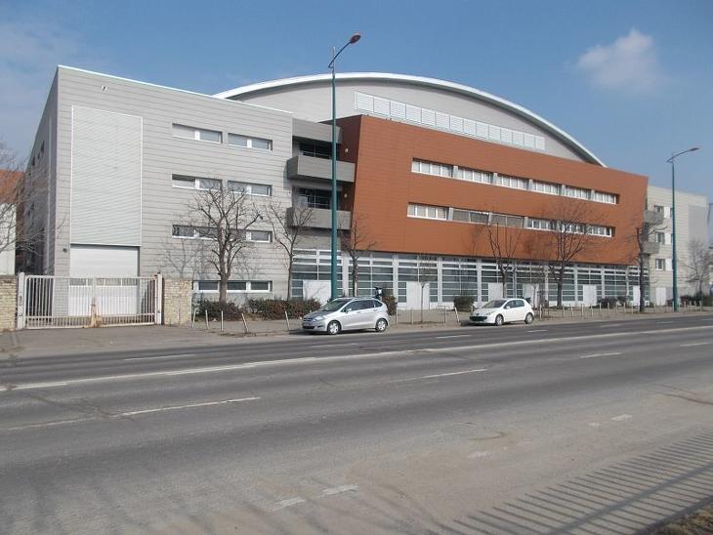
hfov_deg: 67.3
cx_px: 356
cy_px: 268
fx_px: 536
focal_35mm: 26
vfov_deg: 53.1
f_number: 8
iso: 80
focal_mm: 4.6
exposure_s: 1/200
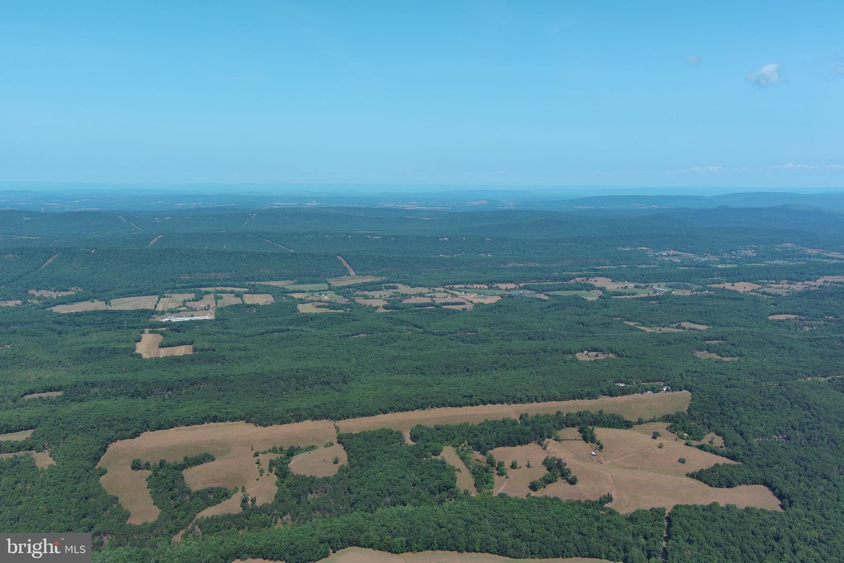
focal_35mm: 29
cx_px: 422
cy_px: 282
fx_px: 680
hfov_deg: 63.7
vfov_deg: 45.0
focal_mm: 10.57
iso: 100
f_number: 2.8
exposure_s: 1/1534
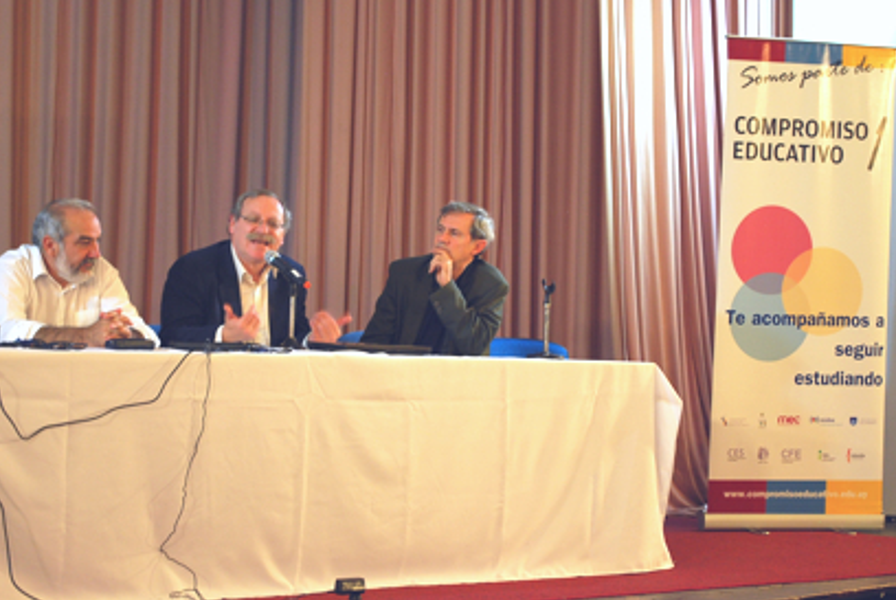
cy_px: 319
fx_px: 1968
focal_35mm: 79
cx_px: 415
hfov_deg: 25.6
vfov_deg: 17.3
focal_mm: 48
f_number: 5.6
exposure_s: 1/3
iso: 400
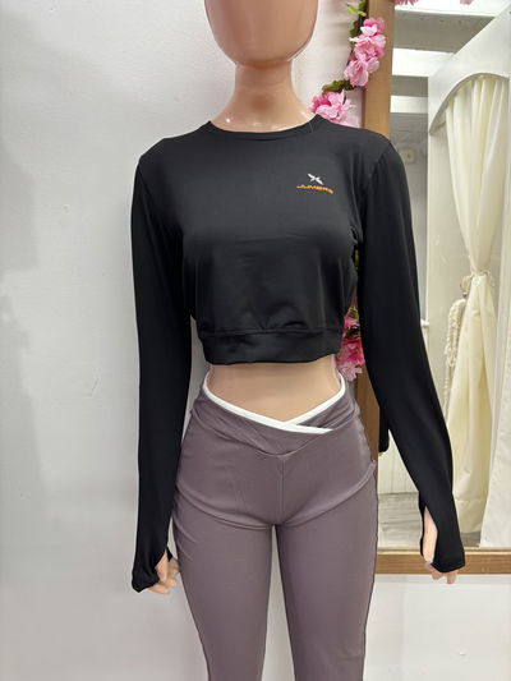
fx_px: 512
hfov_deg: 53.1
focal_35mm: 26
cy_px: 340
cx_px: 256
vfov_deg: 67.3
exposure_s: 1/50
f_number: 1.6
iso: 100
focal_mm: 5.96
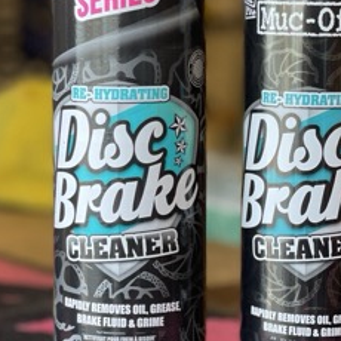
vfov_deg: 13.5
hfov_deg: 13.6
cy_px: 58
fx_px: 1427
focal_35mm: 128
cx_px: 208
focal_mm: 6
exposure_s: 1/120
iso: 125
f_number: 2
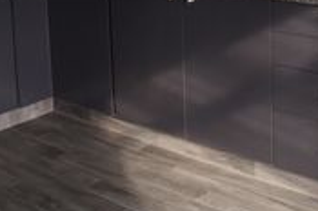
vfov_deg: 18.1
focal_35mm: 70
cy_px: -63
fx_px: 617
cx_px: 187
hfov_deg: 28.8
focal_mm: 4.7
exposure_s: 1/80
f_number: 2.2
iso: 100
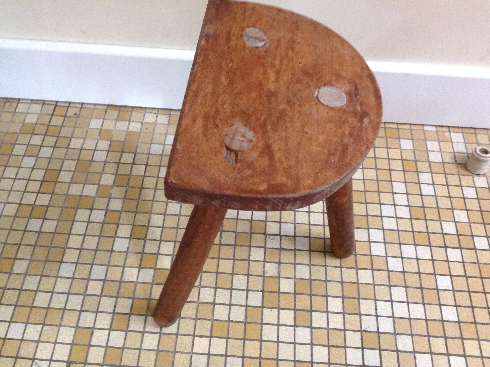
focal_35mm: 36
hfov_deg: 51.4
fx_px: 510
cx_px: 245
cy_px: 180
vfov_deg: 39.7
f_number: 2.4
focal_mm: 4.28
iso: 500
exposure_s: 1/15
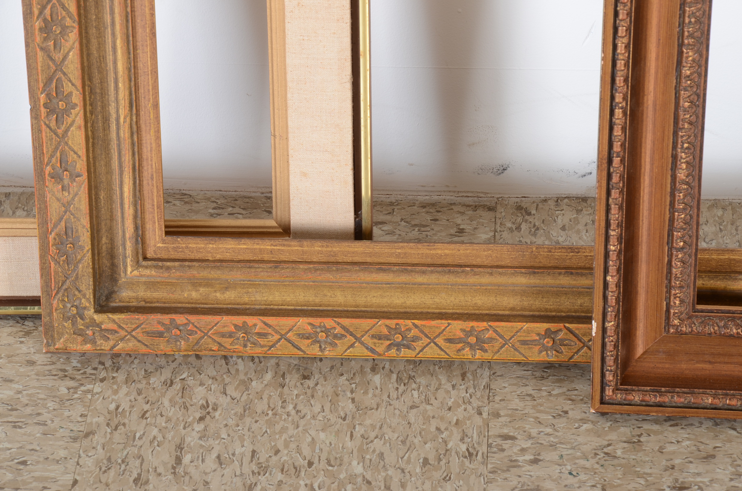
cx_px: 371
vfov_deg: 8.7
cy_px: 246
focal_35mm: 158
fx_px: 3240
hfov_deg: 13.1
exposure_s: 1/160
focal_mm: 105
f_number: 11
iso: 125
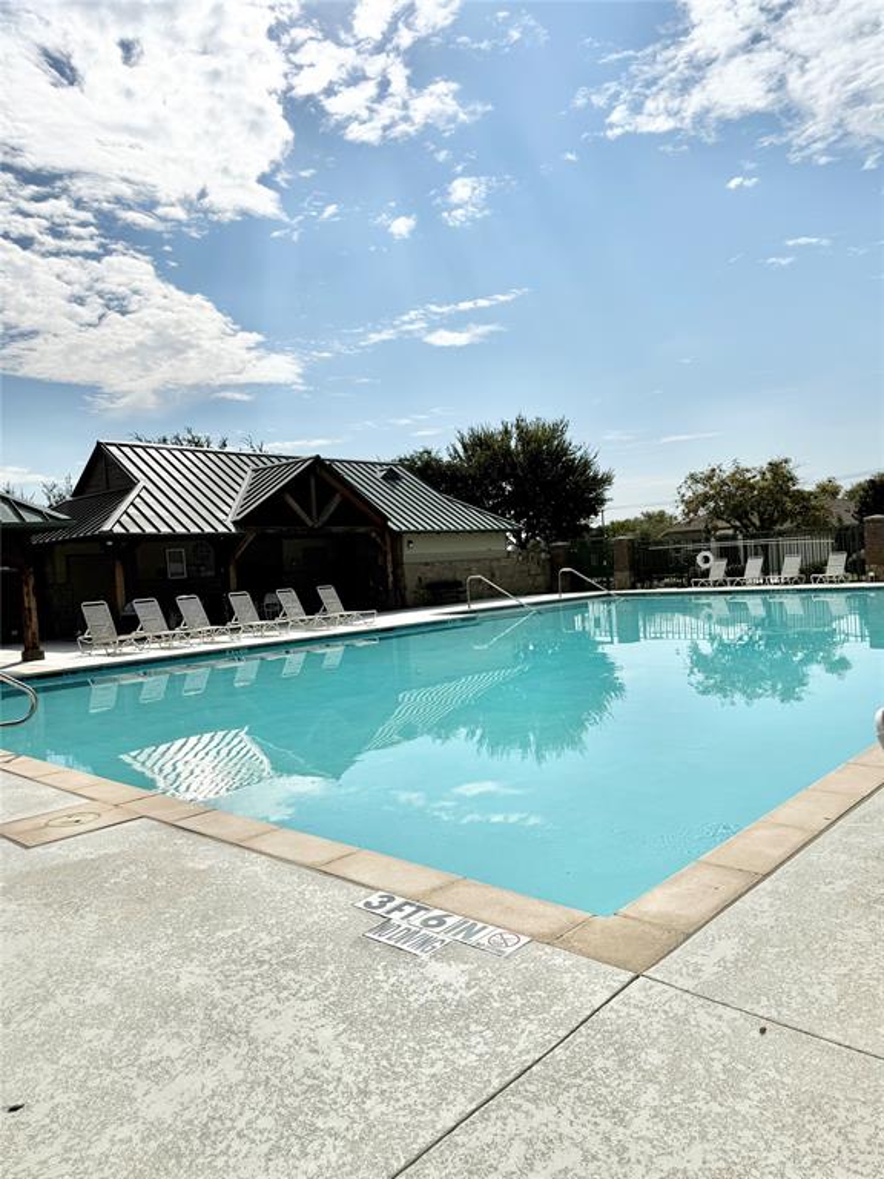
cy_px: 590
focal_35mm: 24
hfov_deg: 56.8
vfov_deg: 71.6
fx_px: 817
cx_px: 442
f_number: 1.78
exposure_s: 1/14286
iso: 50
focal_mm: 6.76
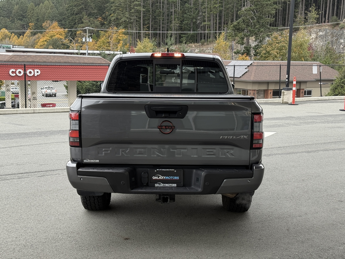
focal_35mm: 48
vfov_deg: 30.3
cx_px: 172
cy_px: 130
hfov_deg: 39.7
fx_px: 478
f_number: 1.78
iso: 50
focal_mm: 6.76
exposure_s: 1/204
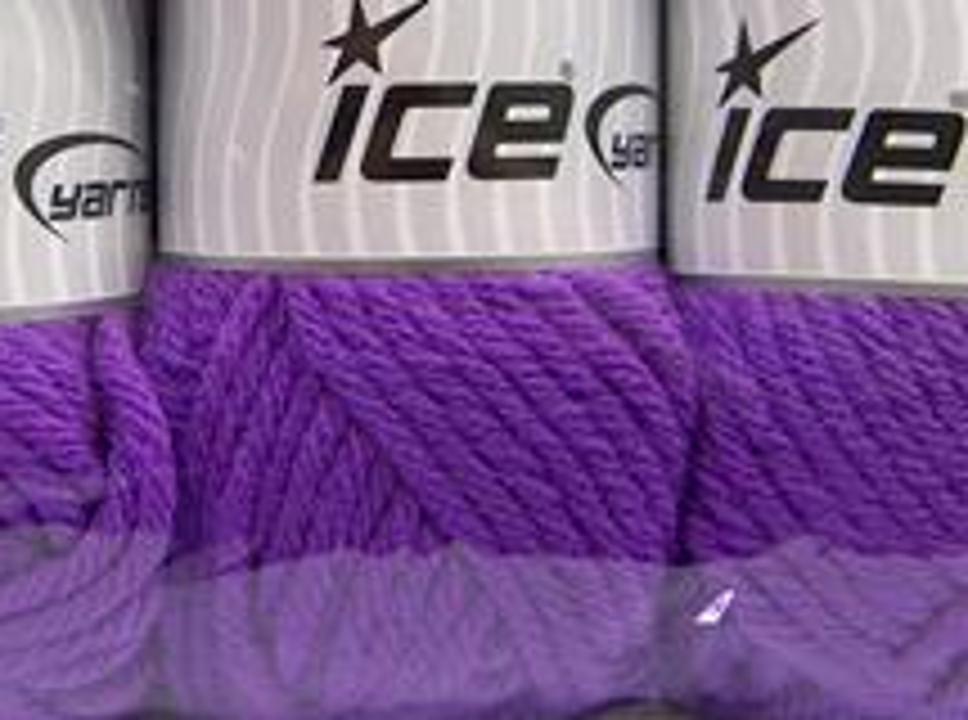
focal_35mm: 82
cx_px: 140
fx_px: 2287
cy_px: 133
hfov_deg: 23.4
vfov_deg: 17.7
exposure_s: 1/4.5
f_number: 2.8
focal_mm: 8.96
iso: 100
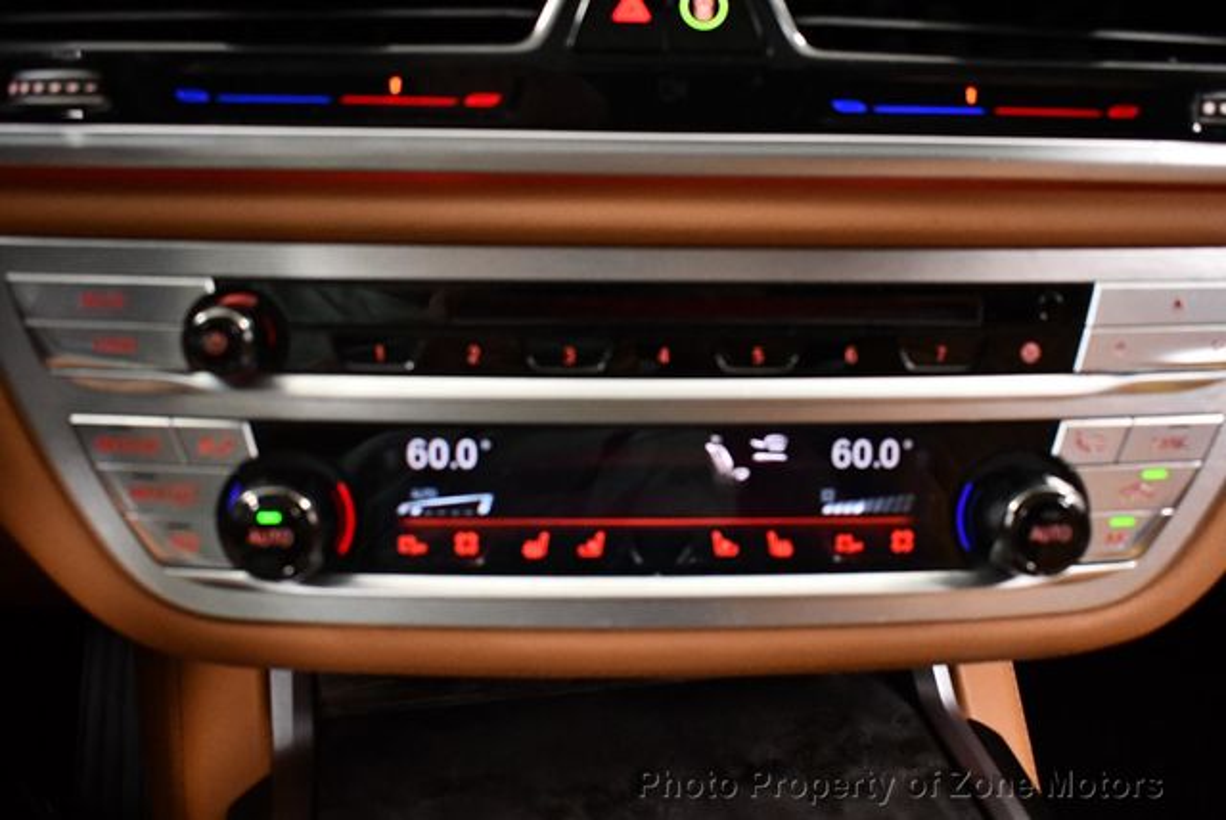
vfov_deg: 36.9
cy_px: 410
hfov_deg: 53.1
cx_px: 613
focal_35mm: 36
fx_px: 1227
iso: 3200
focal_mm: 18
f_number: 3.5
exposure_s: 1/100
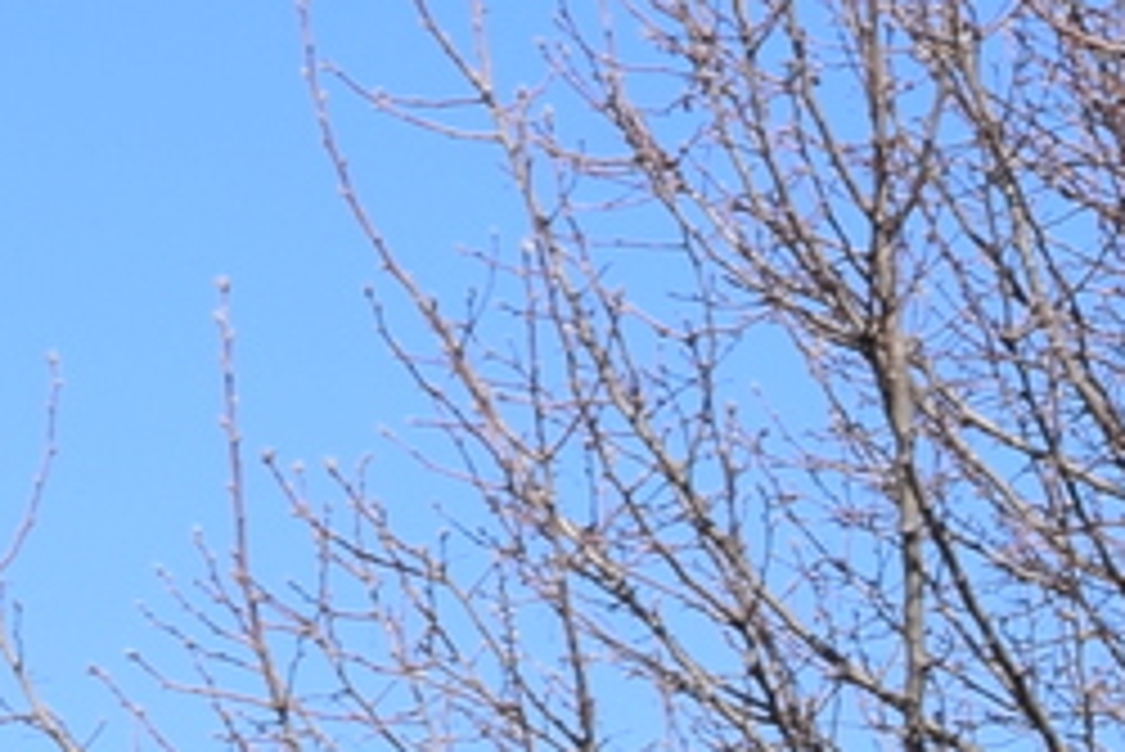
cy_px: 1752
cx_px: 2576
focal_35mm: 272
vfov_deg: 4.9
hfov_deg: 7.2
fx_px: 8505
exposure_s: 1/200
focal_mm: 28
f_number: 18
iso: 320
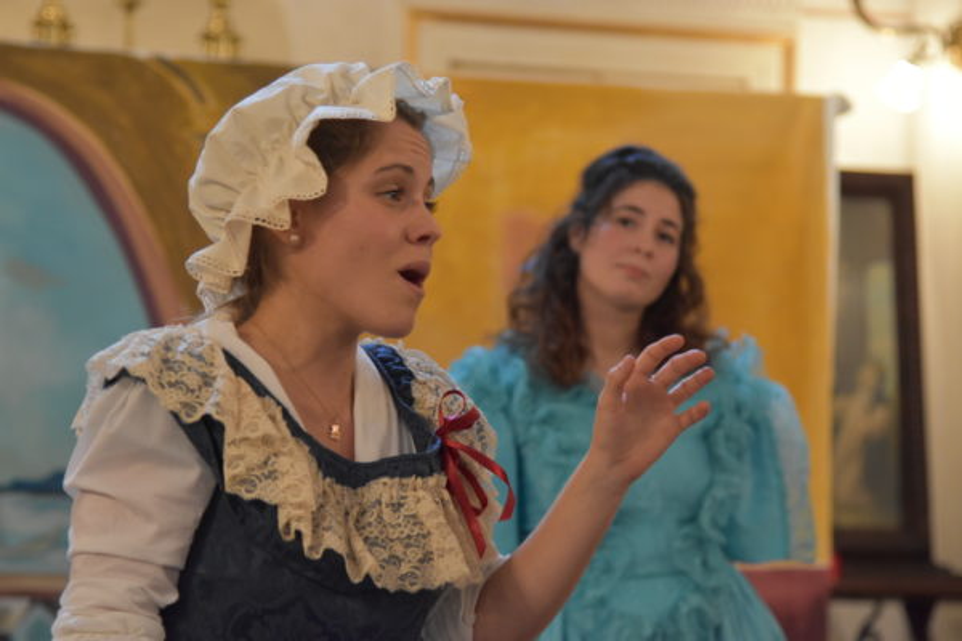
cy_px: 320
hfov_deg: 16.1
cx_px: 481
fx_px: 3407
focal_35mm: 128
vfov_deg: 10.8
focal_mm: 85
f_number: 4
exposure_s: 1/60
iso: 2500
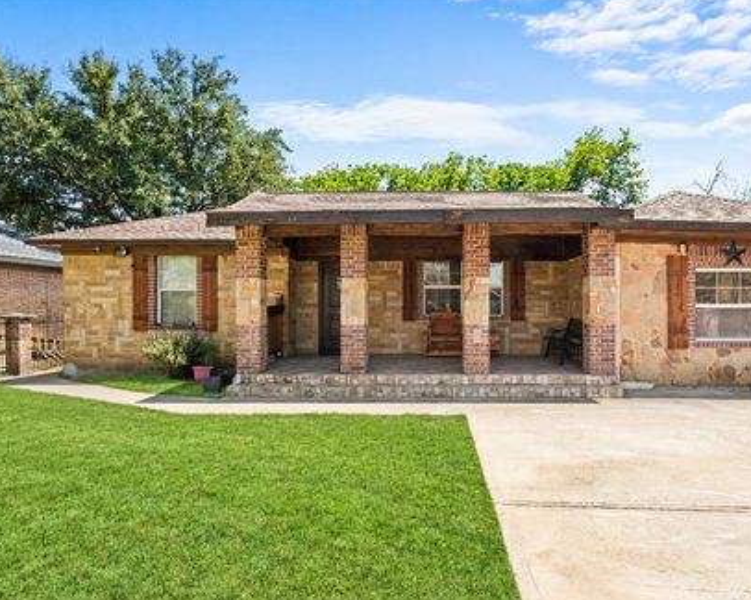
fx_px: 489
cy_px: 300
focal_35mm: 22
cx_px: 422
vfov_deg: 63.1
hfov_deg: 74.8
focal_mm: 19
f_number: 9
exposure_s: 1/100
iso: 640
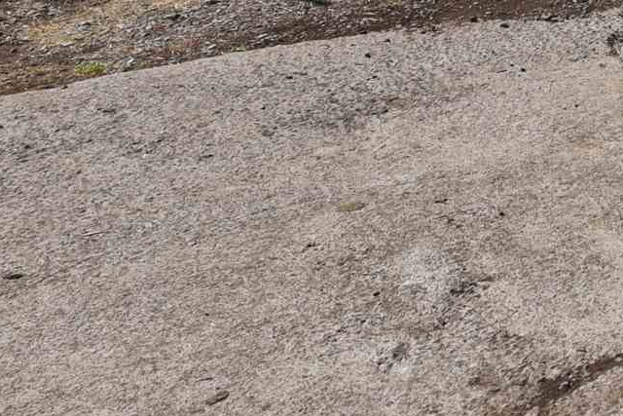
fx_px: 1246
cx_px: 1196
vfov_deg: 15.5
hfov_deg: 19.1
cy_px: -389
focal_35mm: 72
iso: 100
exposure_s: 1/200
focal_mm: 15
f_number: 11
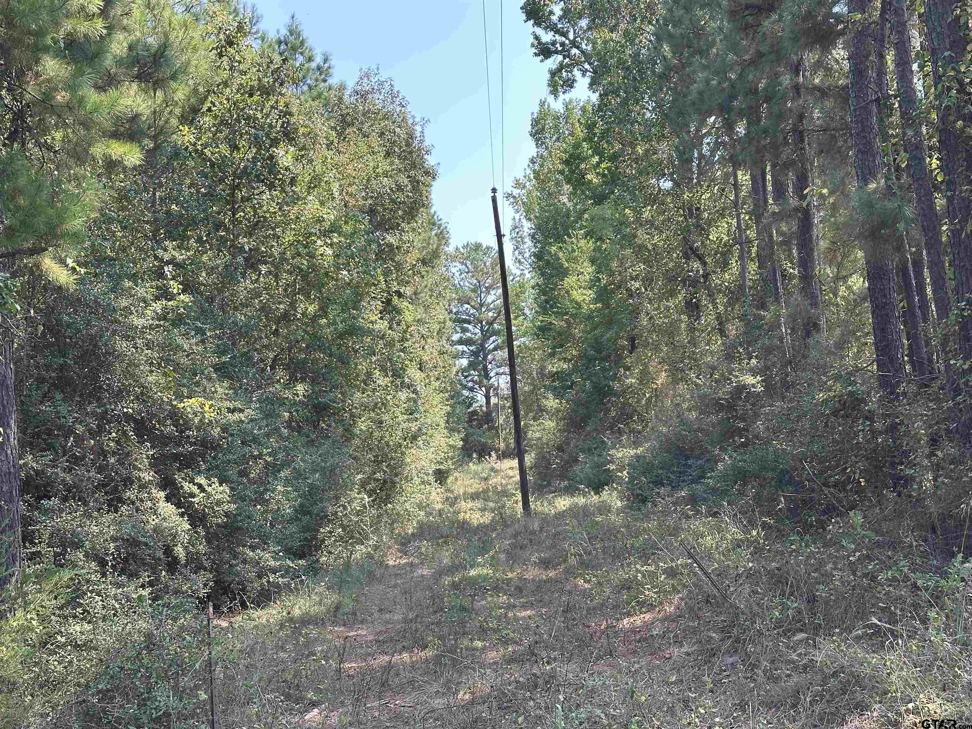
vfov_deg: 30.3
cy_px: 364
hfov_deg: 39.7
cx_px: 486
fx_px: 1348
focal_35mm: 48
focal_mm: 6.86
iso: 64
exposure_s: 1/508
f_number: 1.78
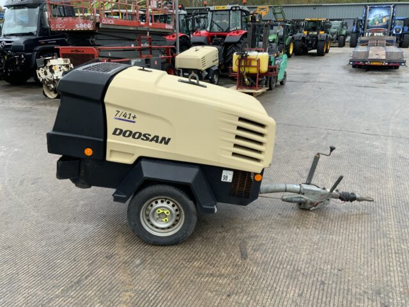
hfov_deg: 61.7
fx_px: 343
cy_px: 154
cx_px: 204
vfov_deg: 48.2
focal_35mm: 29
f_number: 1.8
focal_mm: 3
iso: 25
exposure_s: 1/122
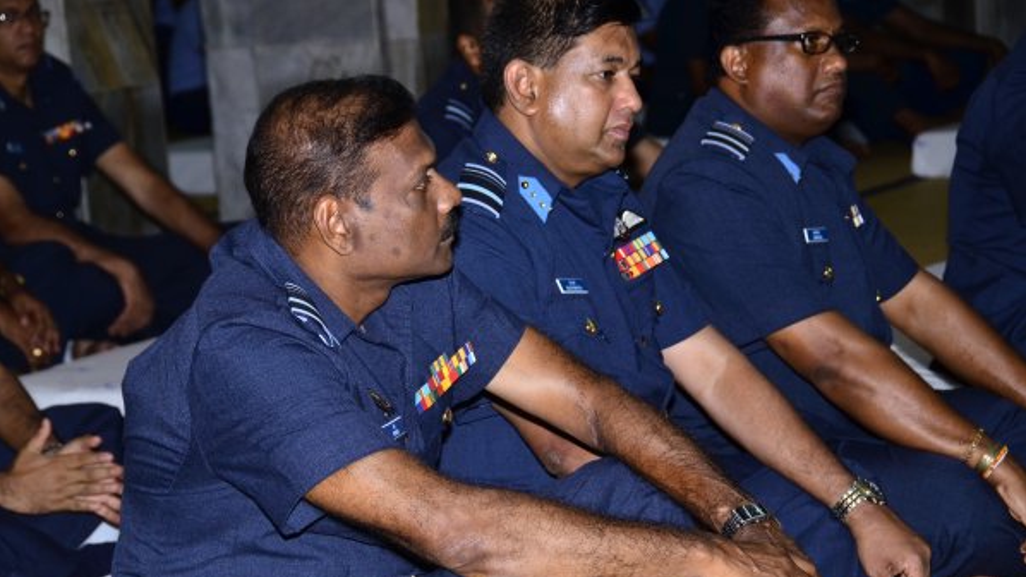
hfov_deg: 16.6
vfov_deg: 9.4
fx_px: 3509
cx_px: 513
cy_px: 284
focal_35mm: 129
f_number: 6.3
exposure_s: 1/100
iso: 200
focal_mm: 82
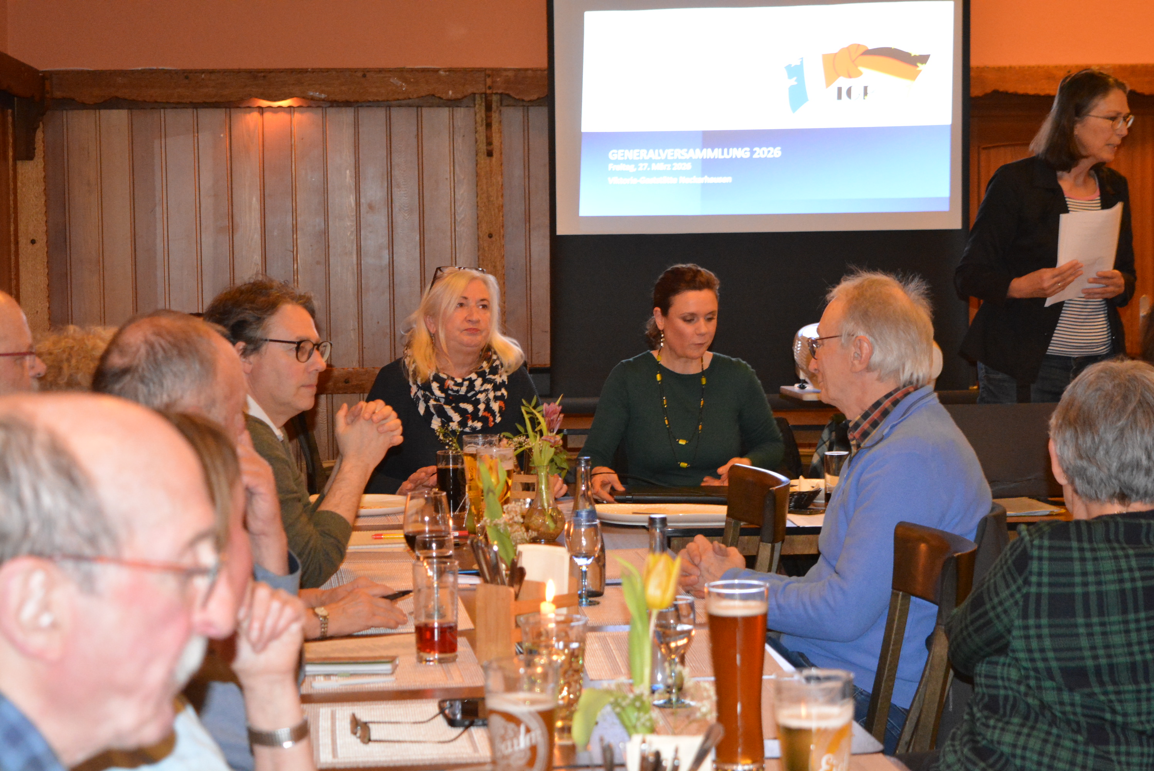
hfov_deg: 26.0
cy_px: 386
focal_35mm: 78
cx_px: 577
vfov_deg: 17.5
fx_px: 2502
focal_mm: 52
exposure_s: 1/60
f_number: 5.6
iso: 3200
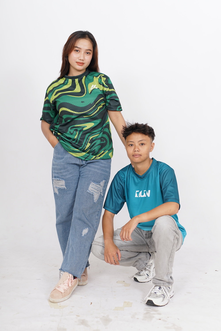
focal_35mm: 50
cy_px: 166
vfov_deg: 39.6
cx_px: 110
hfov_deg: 27.0
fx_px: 460
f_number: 2.8
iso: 160
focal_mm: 50
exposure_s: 1/160
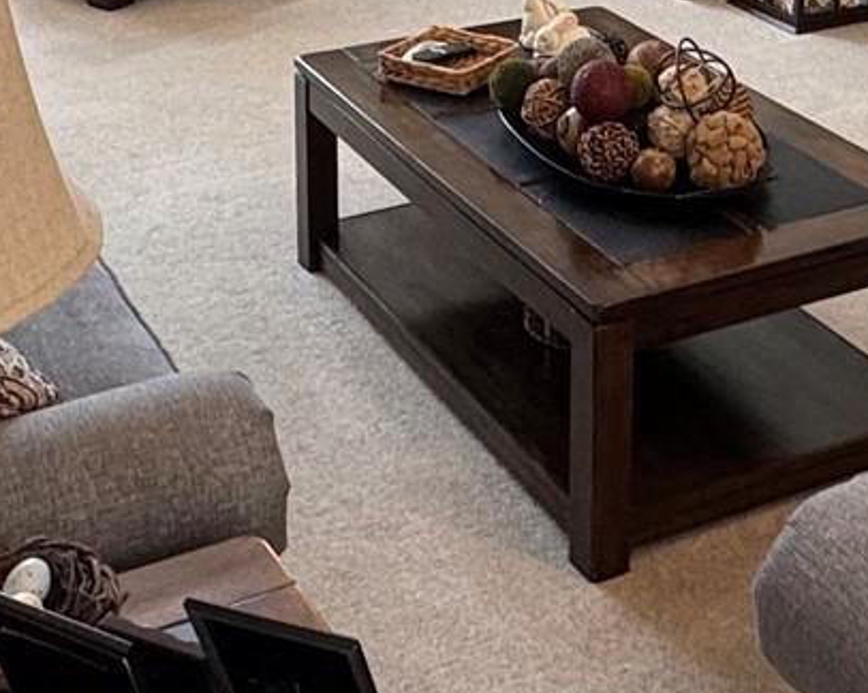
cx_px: 590
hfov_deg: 27.3
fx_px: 1771
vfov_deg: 20.6
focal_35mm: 69
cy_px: -148
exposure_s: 1/60
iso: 200
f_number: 2.2
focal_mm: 2.22
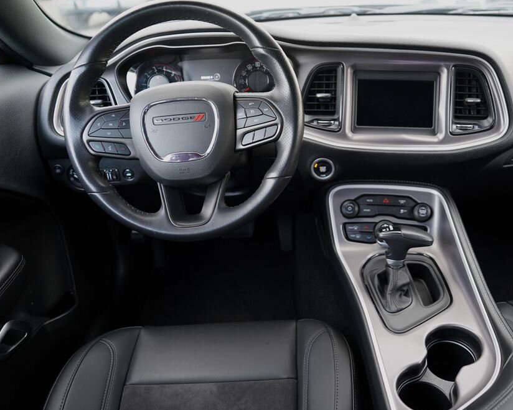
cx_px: 304
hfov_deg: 61.8
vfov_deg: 51.5
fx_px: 425
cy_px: 209
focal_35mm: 28
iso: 400
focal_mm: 24
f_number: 2.8
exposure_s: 1/30
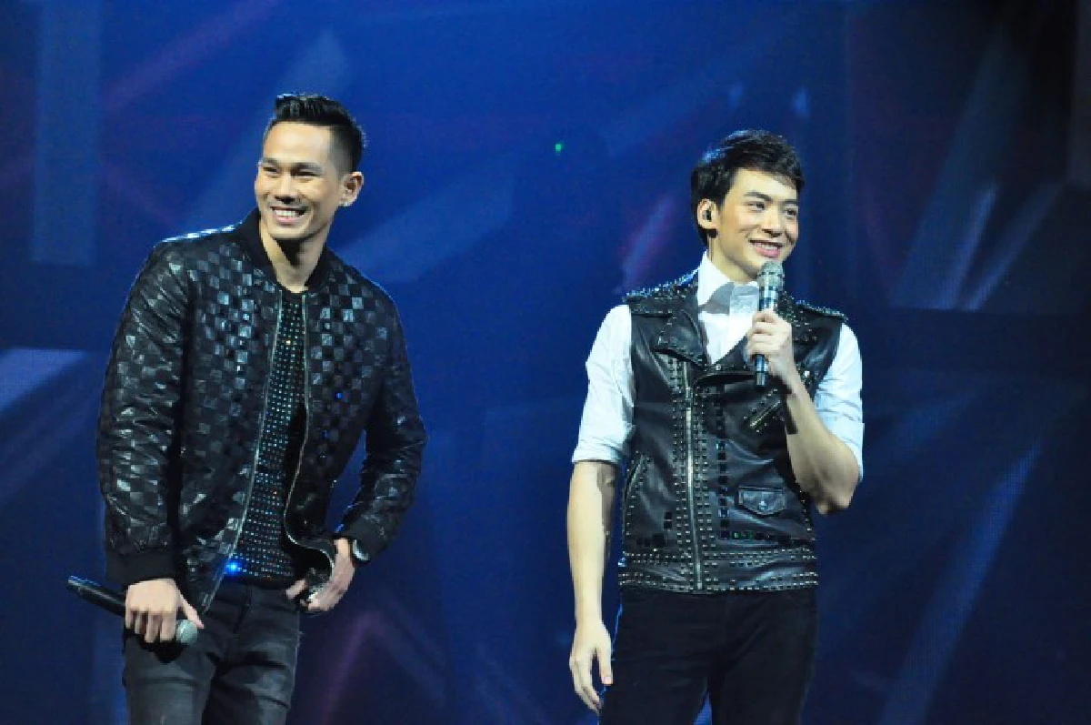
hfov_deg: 8.1
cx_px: 546
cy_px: 362
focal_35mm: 255
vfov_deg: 5.4
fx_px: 7718
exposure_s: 1/125
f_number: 5.6
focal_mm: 170
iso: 3200
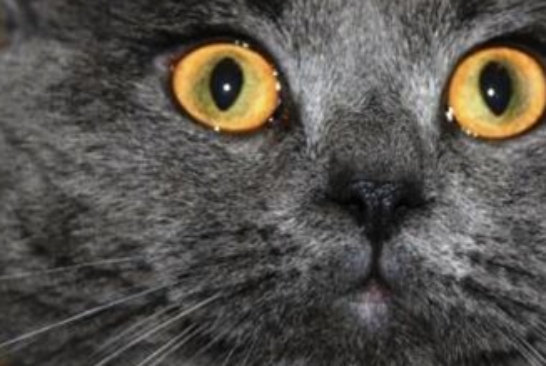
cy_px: 130
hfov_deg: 5.0
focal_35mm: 413
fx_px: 6272
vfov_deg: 3.3
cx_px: 371
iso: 200
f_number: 5.6
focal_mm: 200
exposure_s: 1/60
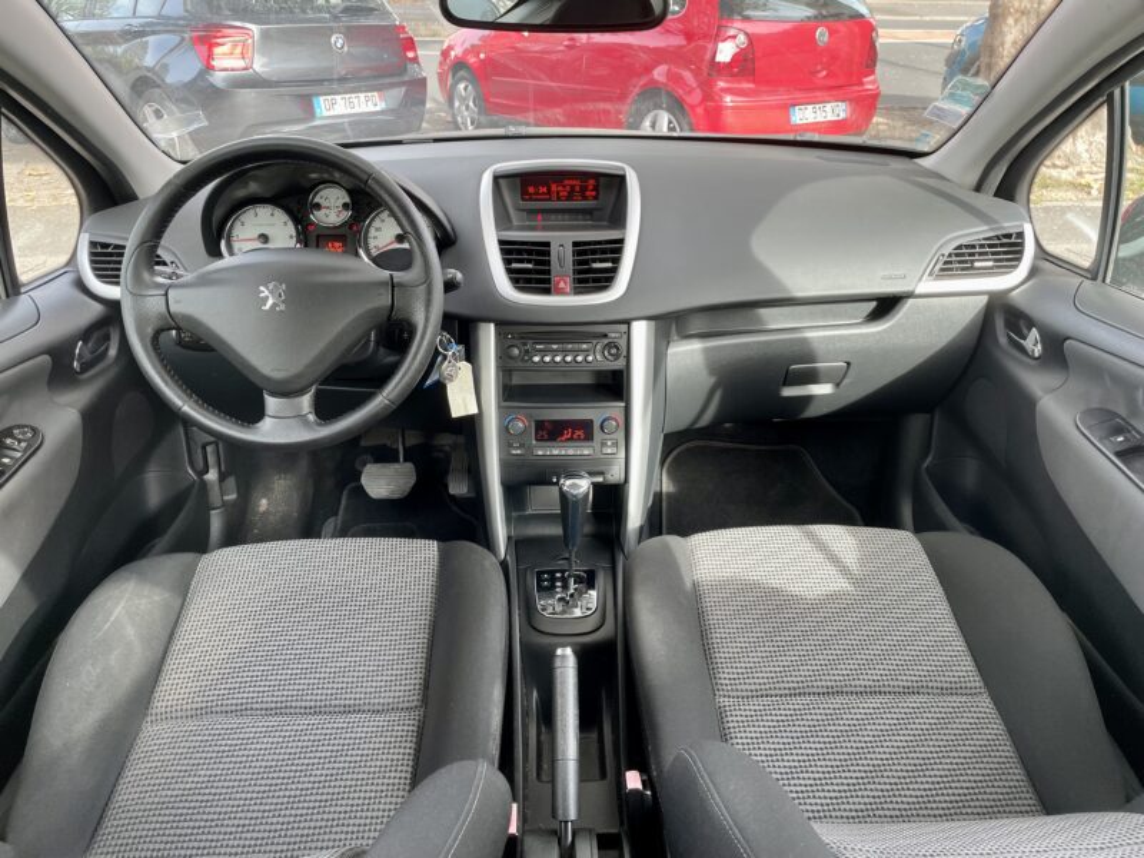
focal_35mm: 26
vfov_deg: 53.1
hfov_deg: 67.3
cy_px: 429
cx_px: 572
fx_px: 859
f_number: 1.6
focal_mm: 4.2
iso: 50
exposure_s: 1/121
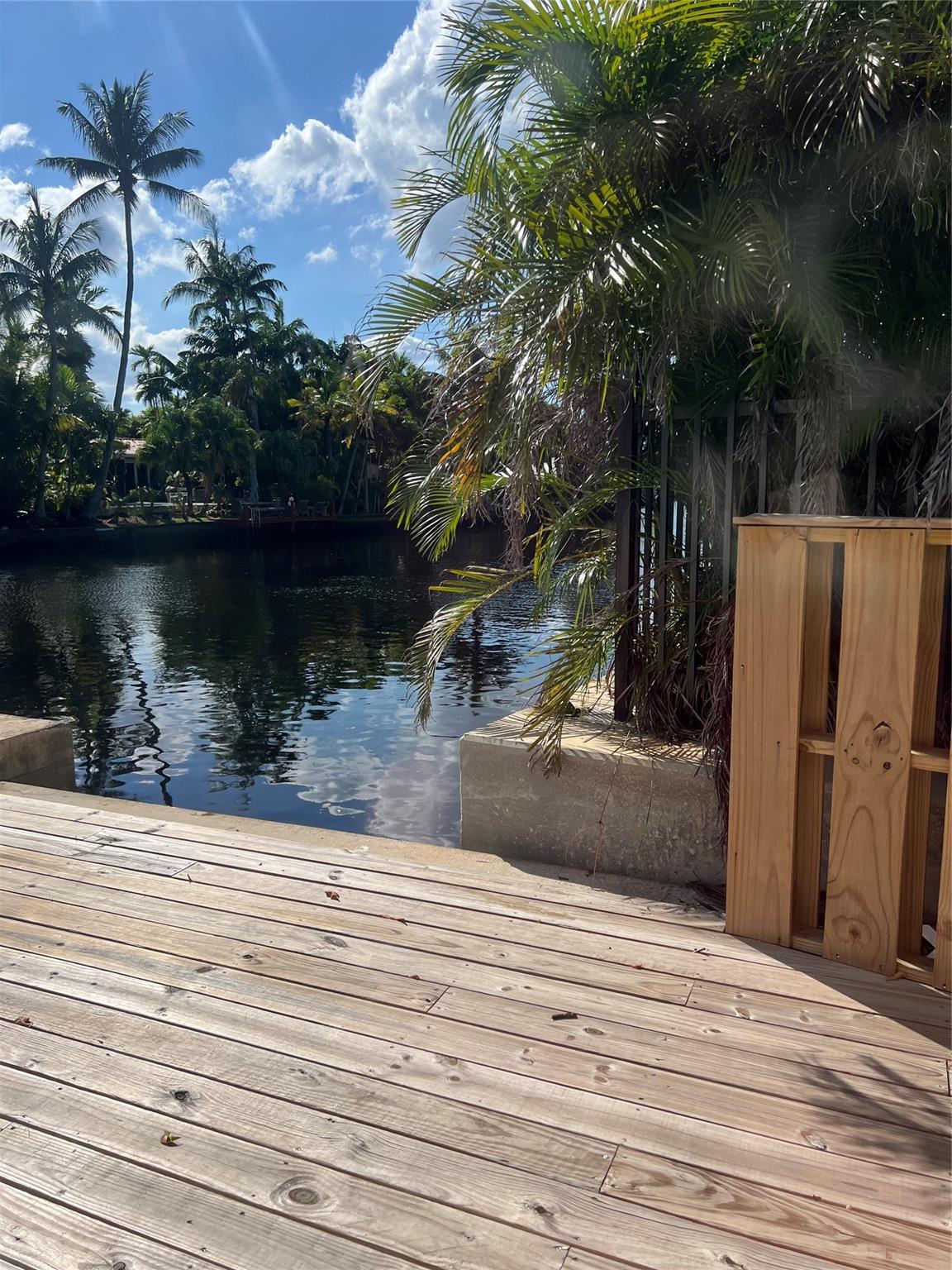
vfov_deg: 67.3
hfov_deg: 53.1
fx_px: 953
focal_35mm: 26
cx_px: 476
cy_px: 635
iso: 50
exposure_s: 1/6579
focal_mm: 5.7
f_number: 1.5
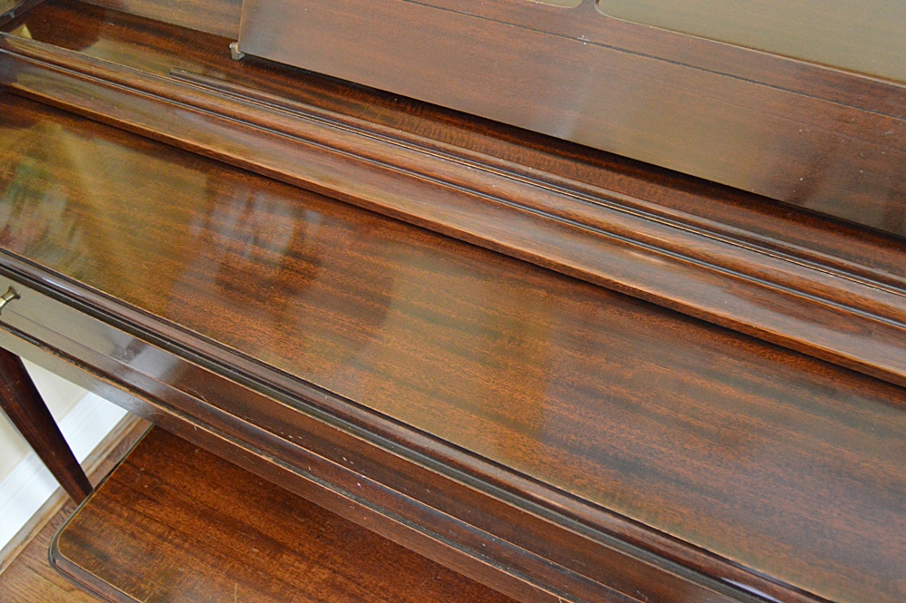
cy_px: 302
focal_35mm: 33
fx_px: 830
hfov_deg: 57.3
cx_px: 453
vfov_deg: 39.9
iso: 3200
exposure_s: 1/30
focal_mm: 22
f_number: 3.5
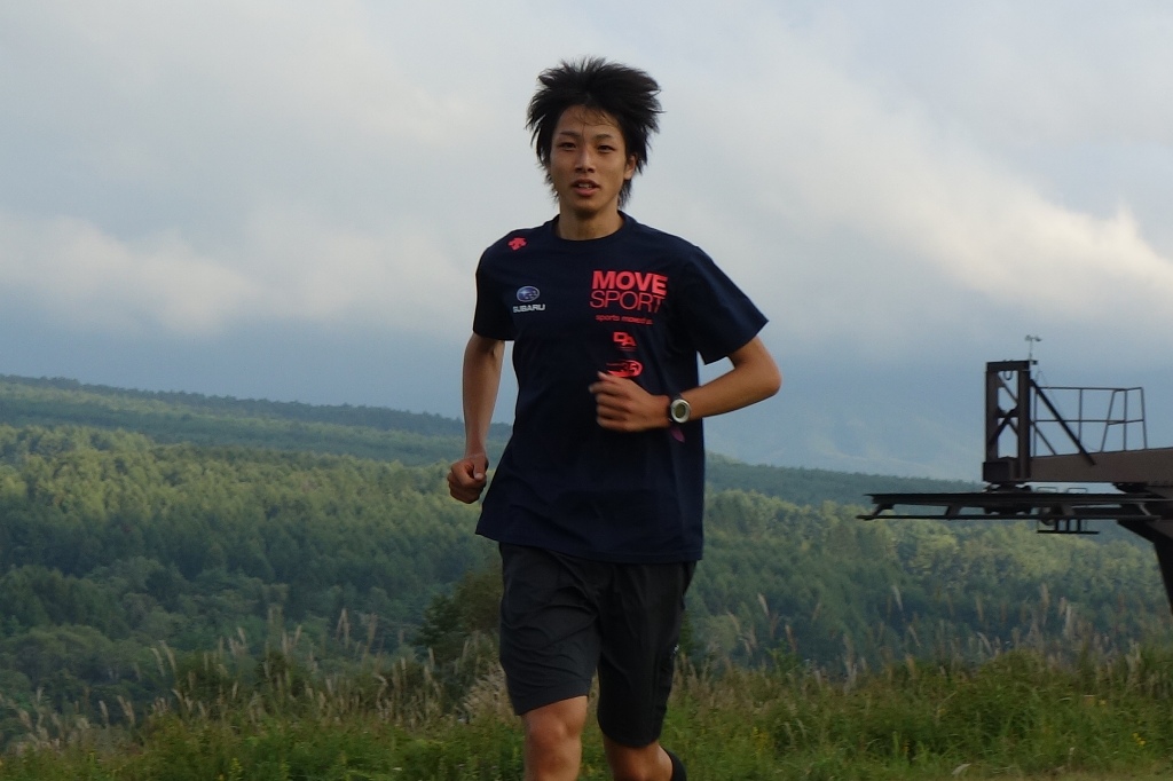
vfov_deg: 24.2
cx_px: 586
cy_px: 390
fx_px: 1824
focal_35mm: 56
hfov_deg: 35.7
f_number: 5.6
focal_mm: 20.85
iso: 125
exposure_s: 1/200
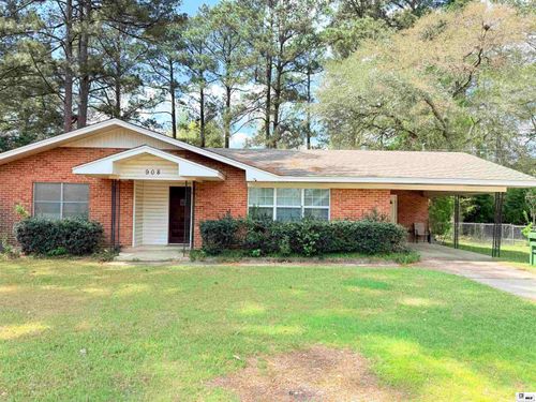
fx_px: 372
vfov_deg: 56.8
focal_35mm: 24
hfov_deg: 71.6
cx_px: 268
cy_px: 201
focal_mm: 6.76
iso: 80
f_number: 1.78
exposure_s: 1/1949
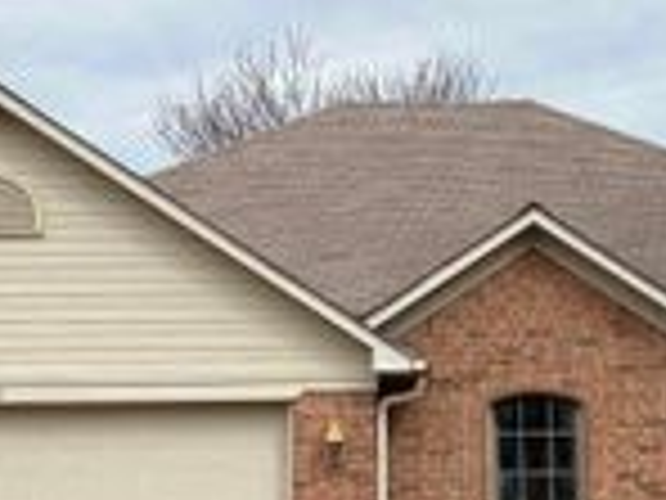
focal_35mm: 88
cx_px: 436
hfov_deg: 22.2
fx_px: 1693
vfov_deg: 16.7
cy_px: 327
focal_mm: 5.96
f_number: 1.6
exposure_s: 1/4608
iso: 50
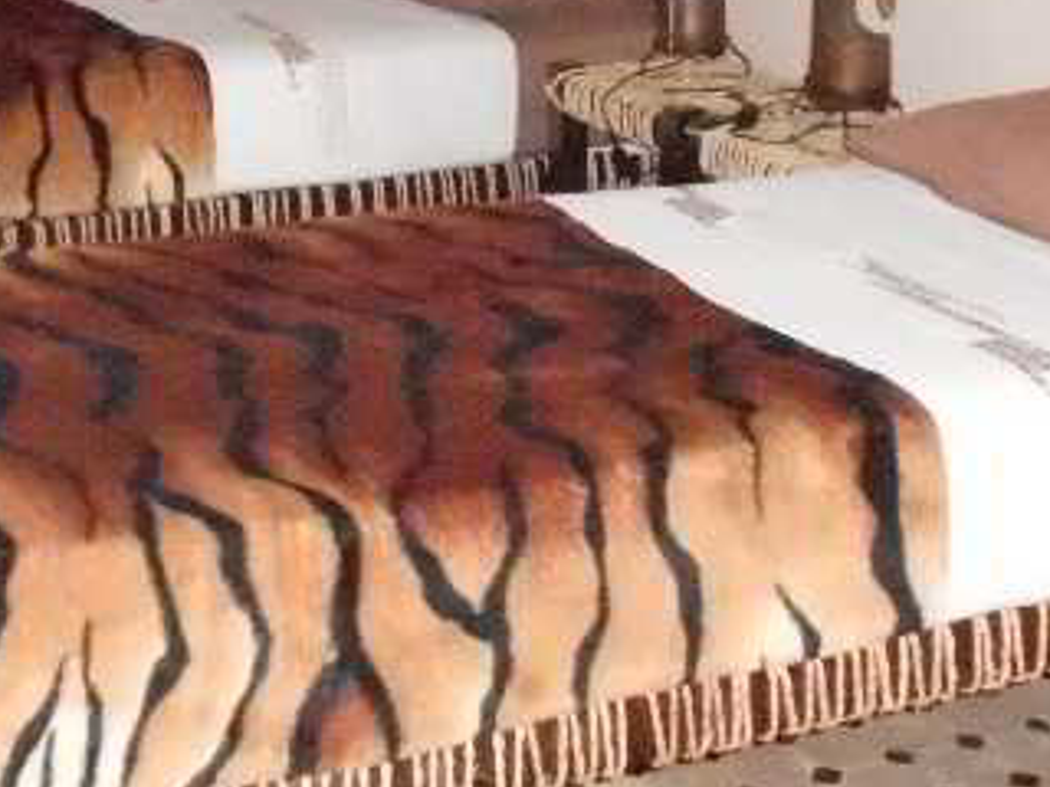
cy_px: -111
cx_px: 322
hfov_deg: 24.3
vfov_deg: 17.7
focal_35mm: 80
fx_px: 2427
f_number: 3.6
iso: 1600
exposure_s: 1/30
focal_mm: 6
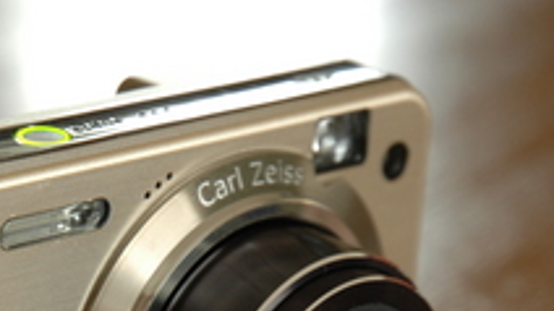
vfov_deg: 4.9
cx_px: 236
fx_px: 3641
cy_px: 392
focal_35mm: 248
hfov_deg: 8.7
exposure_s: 1/4
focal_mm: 70
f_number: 6.3
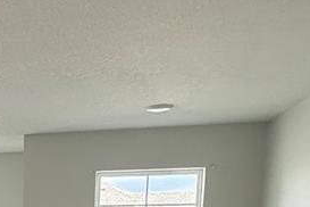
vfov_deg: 18.2
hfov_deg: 28.0
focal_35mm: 64
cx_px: -49
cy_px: 334
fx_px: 551
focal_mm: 2.22
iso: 200
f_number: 2.2
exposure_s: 1/120
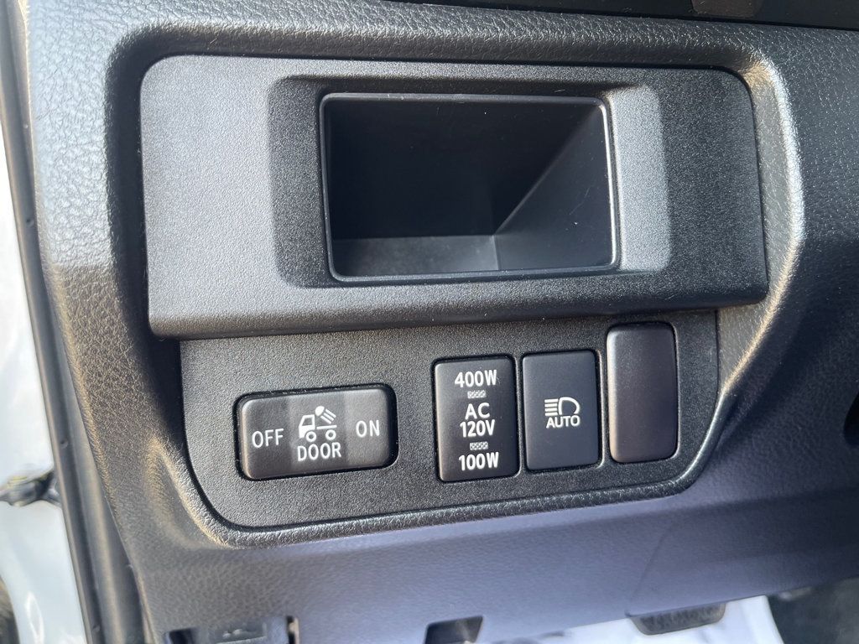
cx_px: 430
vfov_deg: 53.1
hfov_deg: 67.3
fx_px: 645
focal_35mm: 26
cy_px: 322
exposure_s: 1/121
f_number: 1.6
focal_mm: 5.1
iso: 125
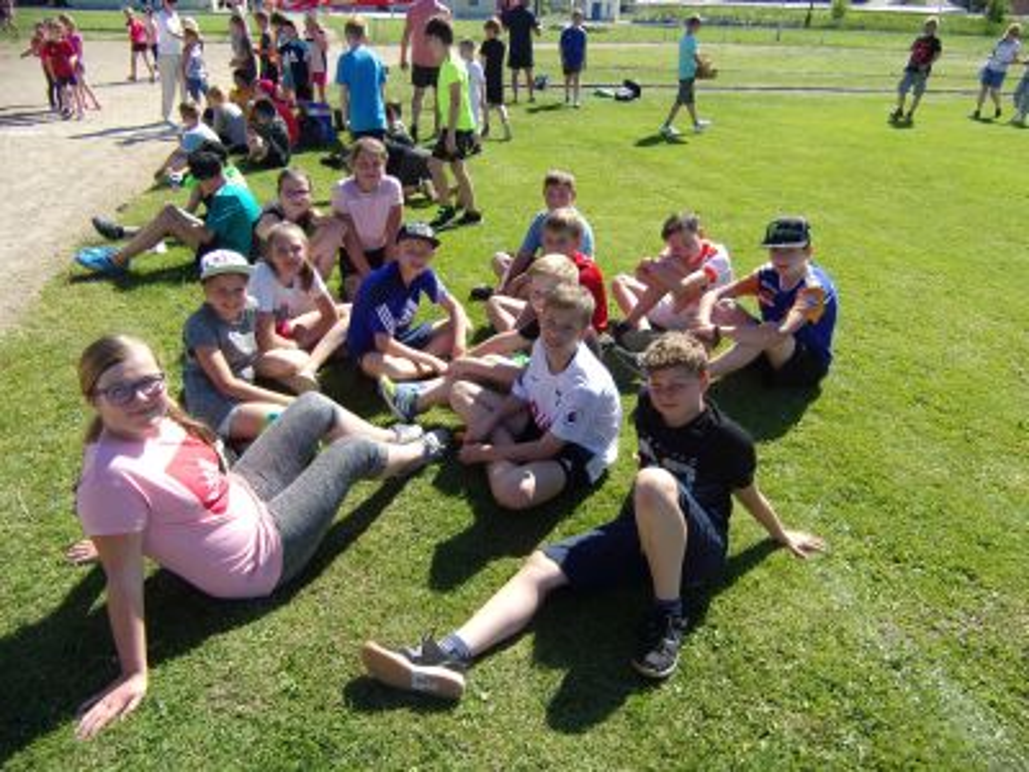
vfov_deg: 54.9
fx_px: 743
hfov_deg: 69.4
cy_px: 386
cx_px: 514
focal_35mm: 25
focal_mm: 4.5
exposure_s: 1/680
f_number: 3.5
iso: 80
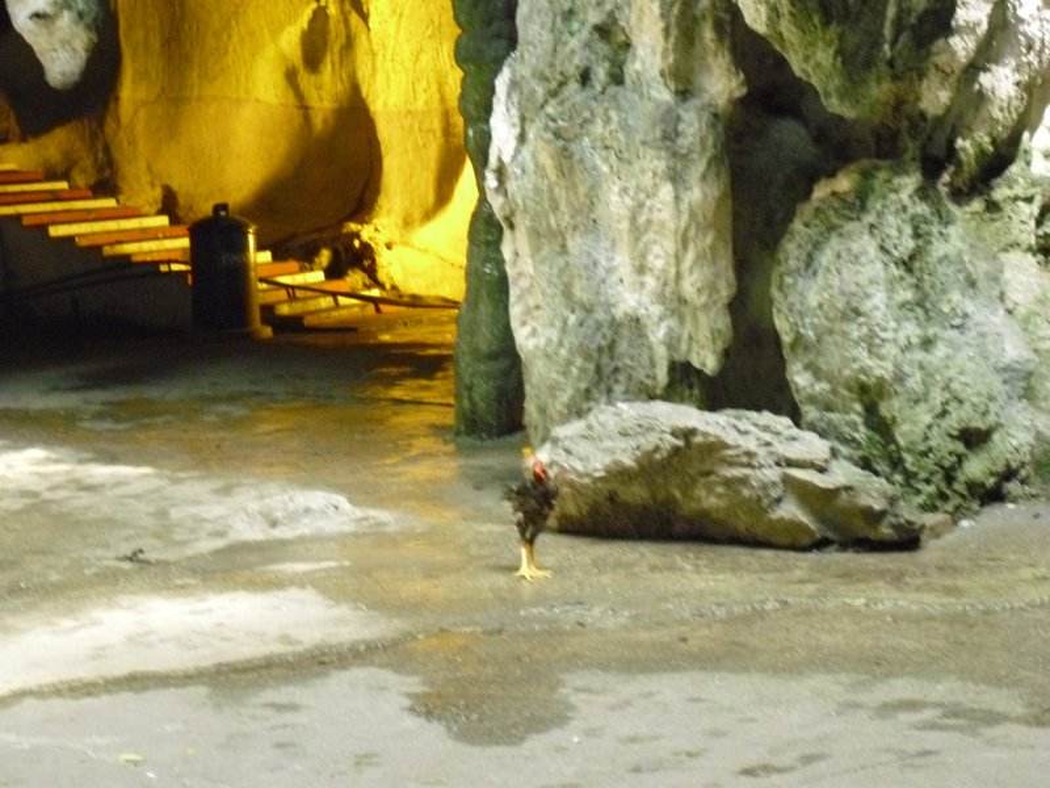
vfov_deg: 15.9
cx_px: 525
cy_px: 394
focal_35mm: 93
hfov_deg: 21.1
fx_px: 2821
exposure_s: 1/100
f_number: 4.7
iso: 800
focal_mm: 15.3
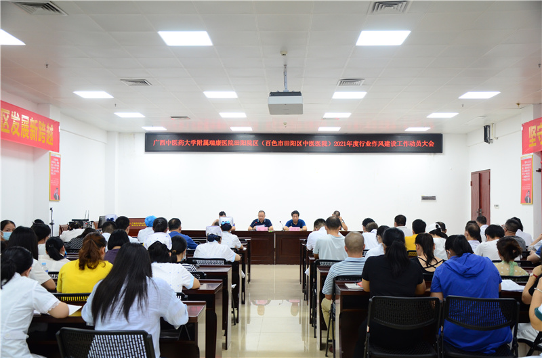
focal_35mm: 38
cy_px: 179
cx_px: 271
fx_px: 563
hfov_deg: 51.4
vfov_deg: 35.3
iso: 640
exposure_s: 1/60
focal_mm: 25
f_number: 4
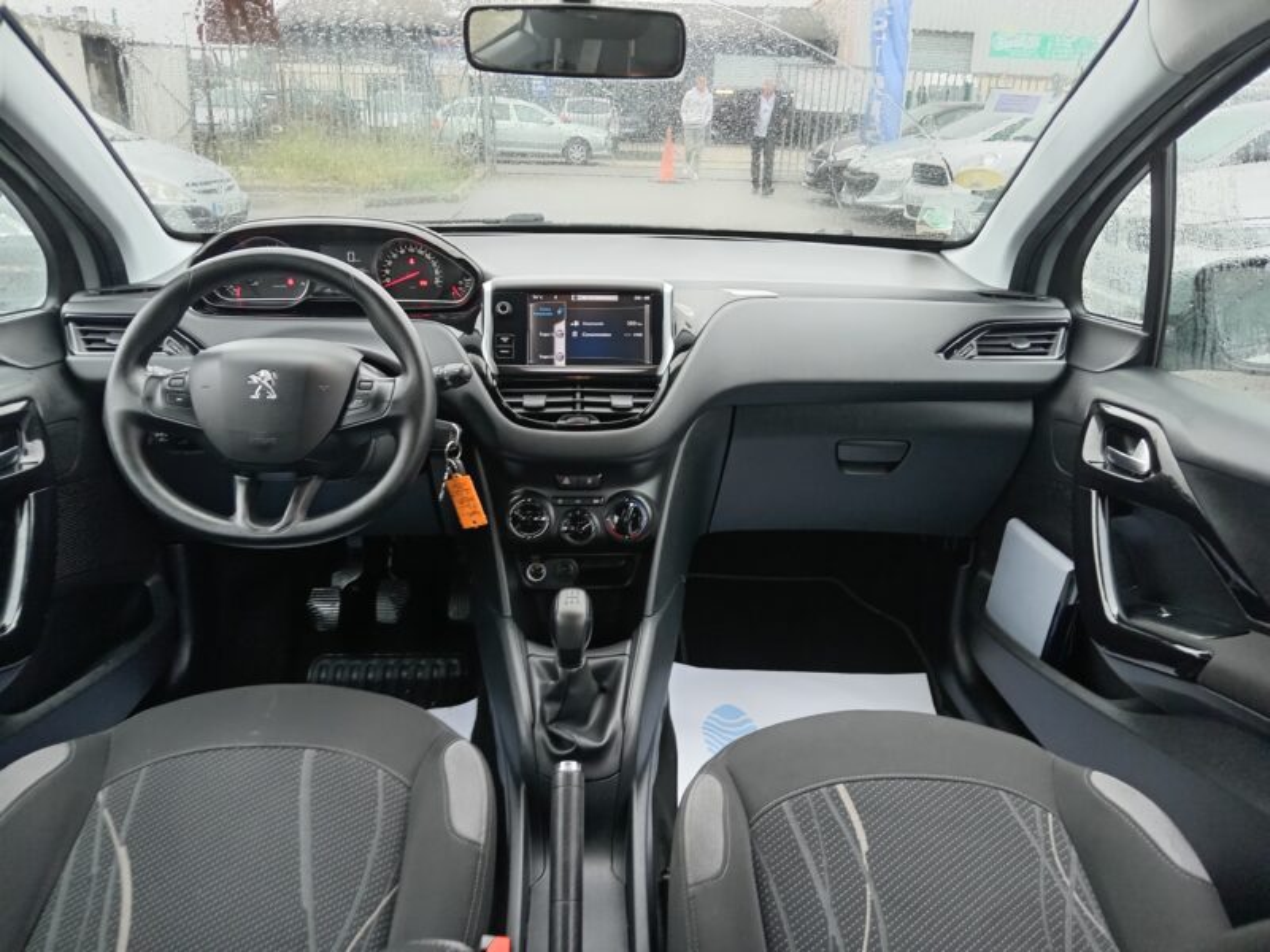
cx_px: 635
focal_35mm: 25
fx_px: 917
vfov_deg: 54.9
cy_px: 476
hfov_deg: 69.4
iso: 279
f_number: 1.8
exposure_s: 1/25
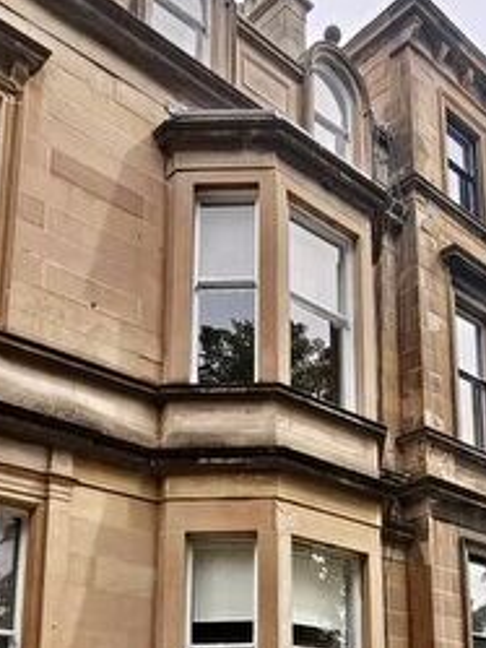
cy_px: 576
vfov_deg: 39.2
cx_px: 330
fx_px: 842
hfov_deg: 31.9
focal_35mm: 45
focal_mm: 2.35
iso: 50
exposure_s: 1/929
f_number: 2.2
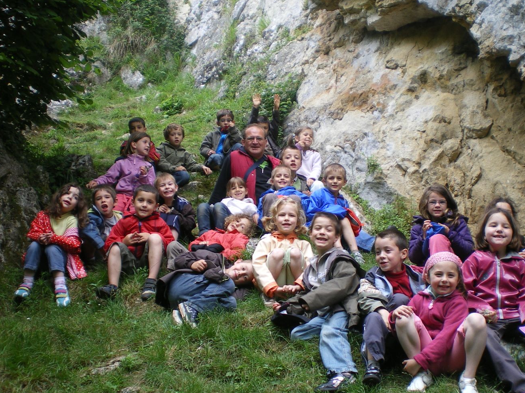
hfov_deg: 41.9
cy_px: 222
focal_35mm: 45
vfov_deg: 32.1
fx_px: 682
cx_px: 319
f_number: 3.1
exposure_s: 1/60
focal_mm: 6.3
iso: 50
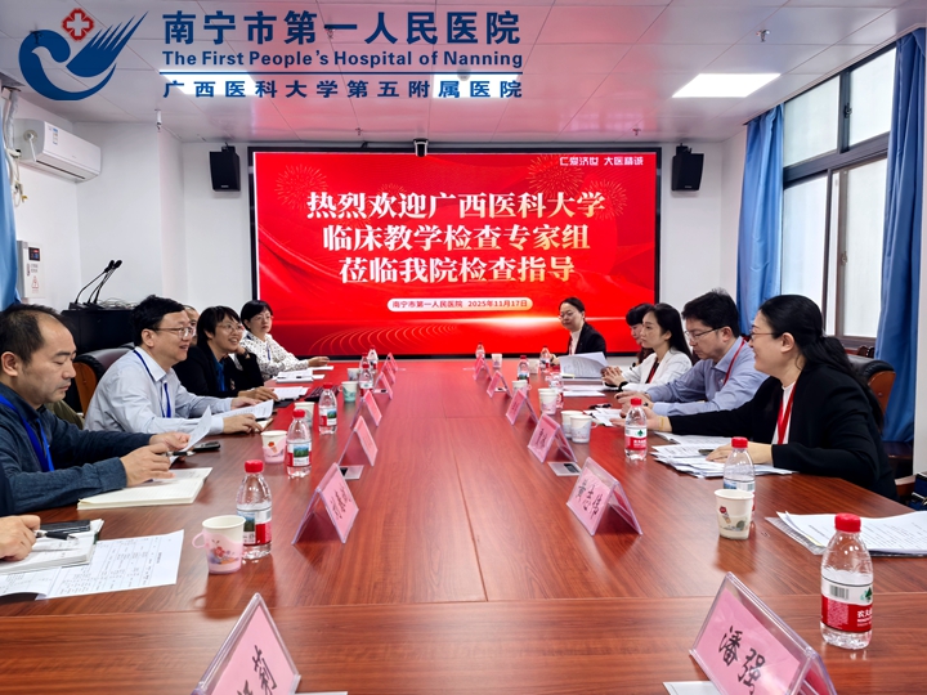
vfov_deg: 51.4
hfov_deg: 65.3
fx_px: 723
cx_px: 464
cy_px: 348
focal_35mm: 27
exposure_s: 1/100
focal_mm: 5.75
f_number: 4
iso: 250
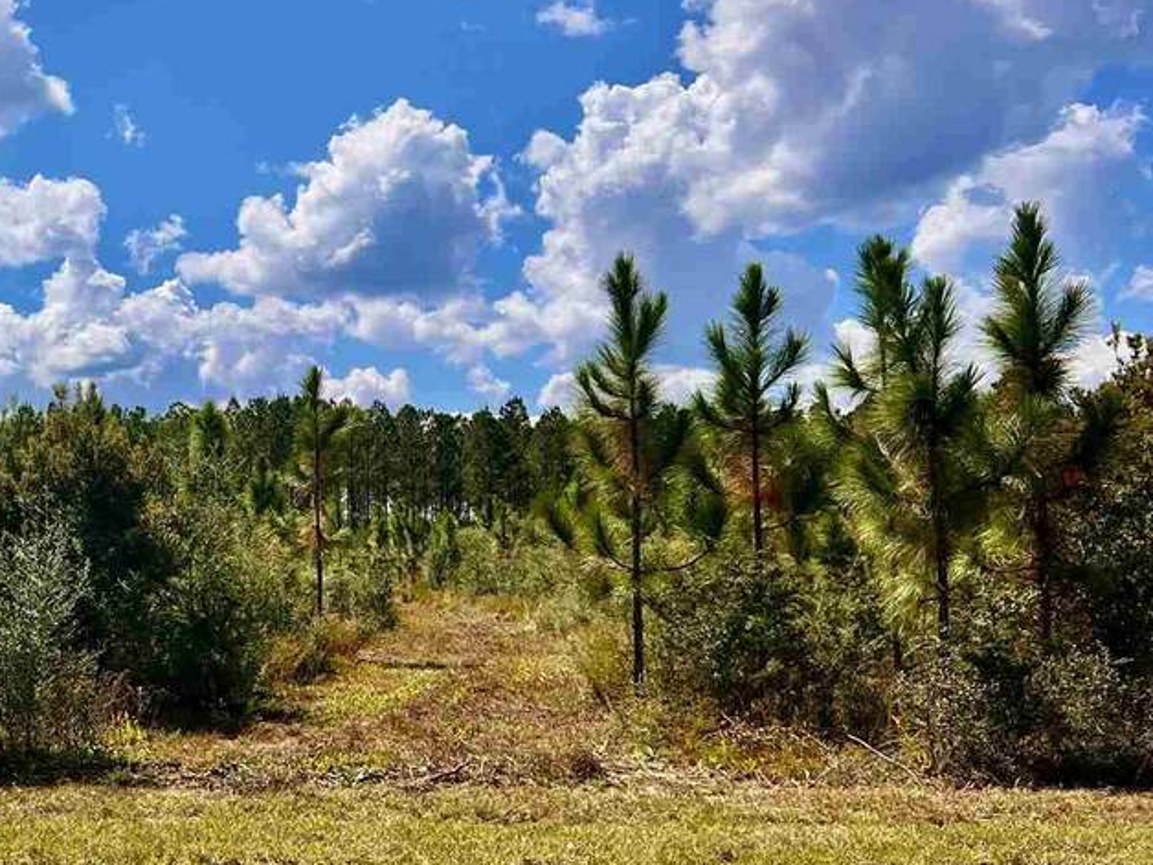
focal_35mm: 53
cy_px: 492
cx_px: 35
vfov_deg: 27.5
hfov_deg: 33.5
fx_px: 1765
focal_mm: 5.7
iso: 50
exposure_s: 1/7463
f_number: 1.5
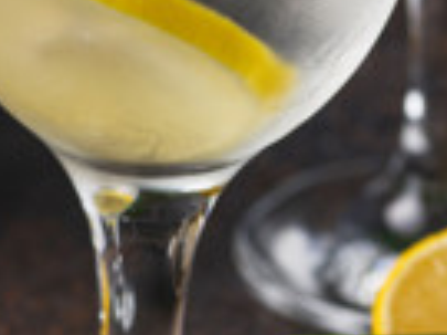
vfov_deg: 3.2
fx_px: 6051
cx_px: -13
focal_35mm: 469
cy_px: 2
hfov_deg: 4.2
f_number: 9
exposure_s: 1/125
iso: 100
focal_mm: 105
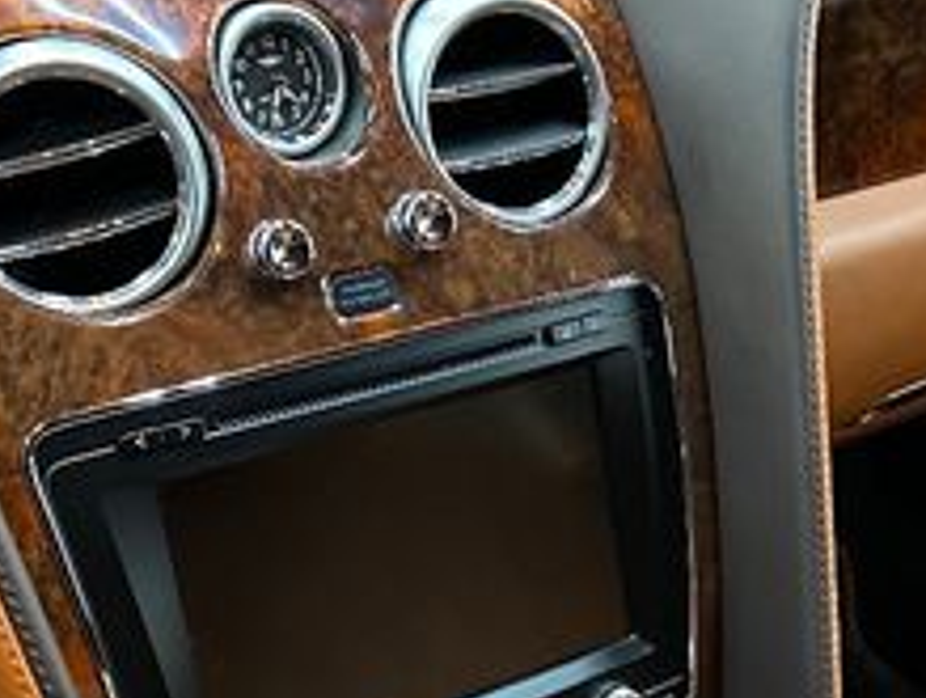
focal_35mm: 70
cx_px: 562
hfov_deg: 27.7
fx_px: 1876
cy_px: 596
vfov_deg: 20.7
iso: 800
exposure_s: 1/40
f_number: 1.78
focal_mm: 6.86
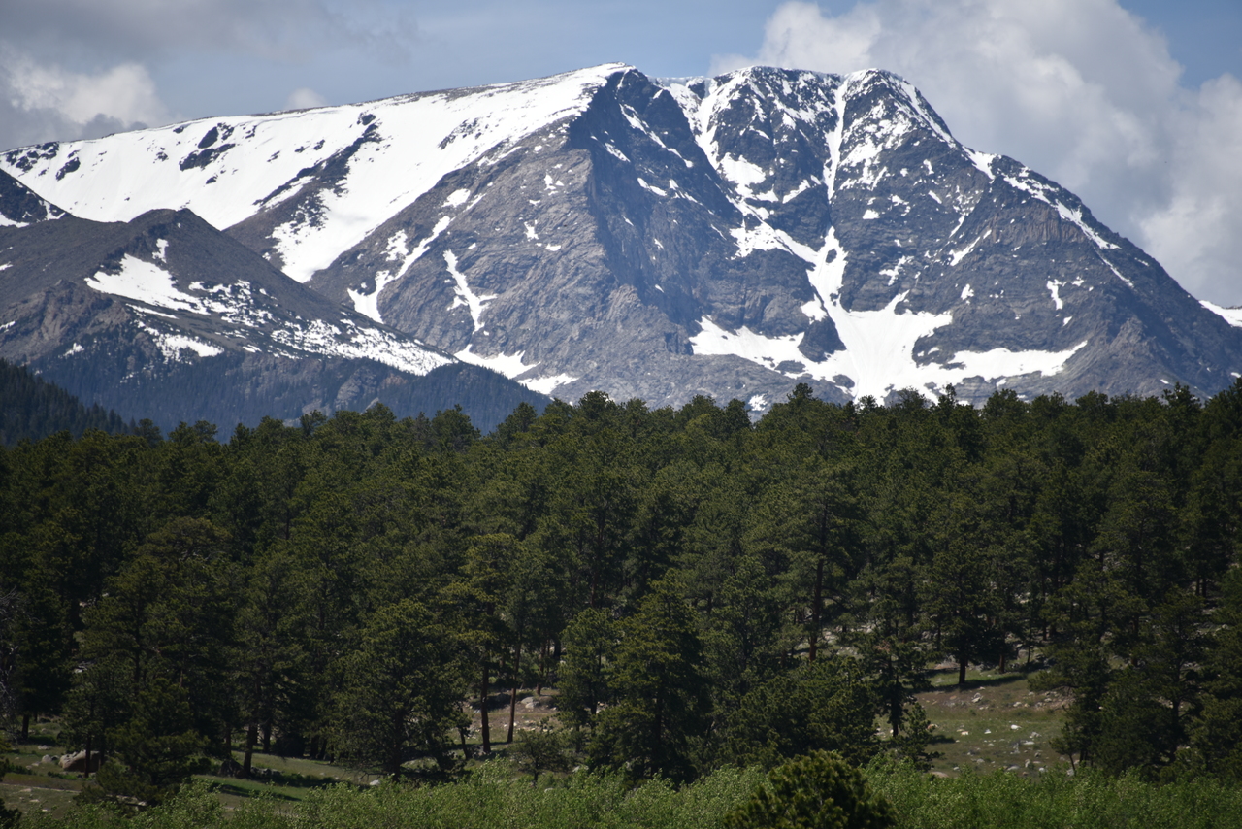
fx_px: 10352
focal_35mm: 300
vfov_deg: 4.6
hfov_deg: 6.9
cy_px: 414
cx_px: 621
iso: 100
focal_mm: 300
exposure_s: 1/640
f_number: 5.6
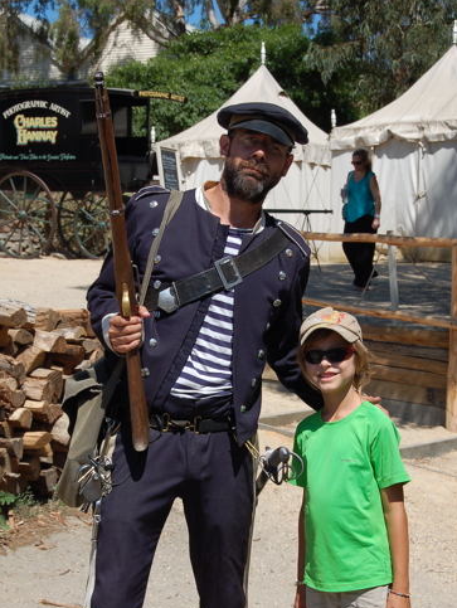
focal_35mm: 82
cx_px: 229
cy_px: 345
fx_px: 1442
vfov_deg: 23.8
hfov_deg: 18.0
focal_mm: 50
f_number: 10
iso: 200
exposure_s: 1/400
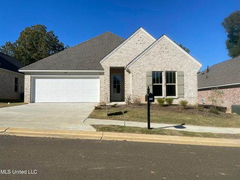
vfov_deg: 53.1
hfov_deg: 67.3
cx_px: 120
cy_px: 90
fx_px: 180
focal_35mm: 26
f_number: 1.6
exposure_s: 1/6135
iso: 32
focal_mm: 4.2
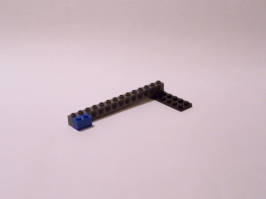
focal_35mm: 67
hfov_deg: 29.0
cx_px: 133
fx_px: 515
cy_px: 100
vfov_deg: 21.9
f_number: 3.2
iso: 400
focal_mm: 11.1
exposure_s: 1/20
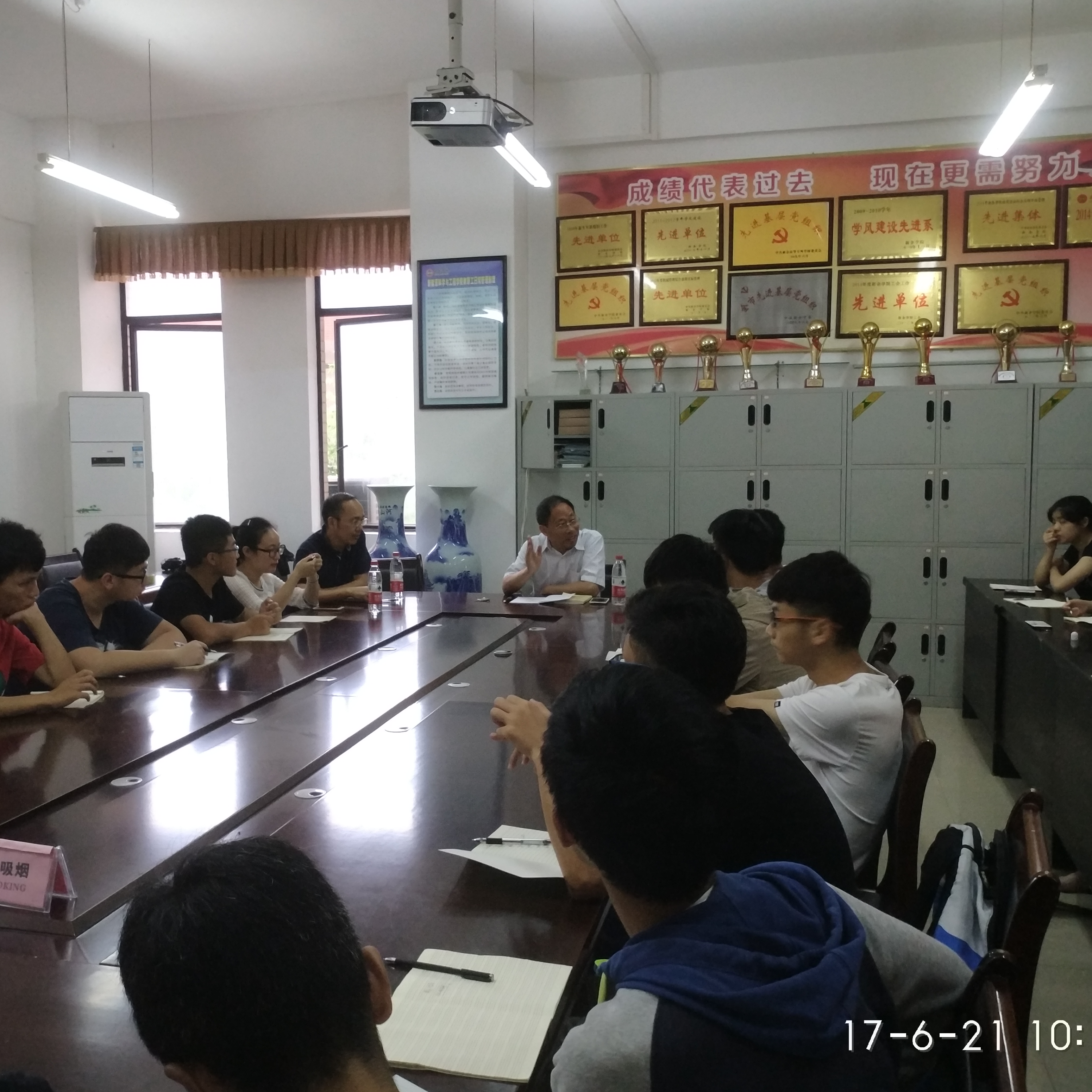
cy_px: 545
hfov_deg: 50.8
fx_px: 1142
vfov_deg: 51.1
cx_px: 442
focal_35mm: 32
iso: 500
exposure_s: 1/25
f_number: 2.2
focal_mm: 4.73
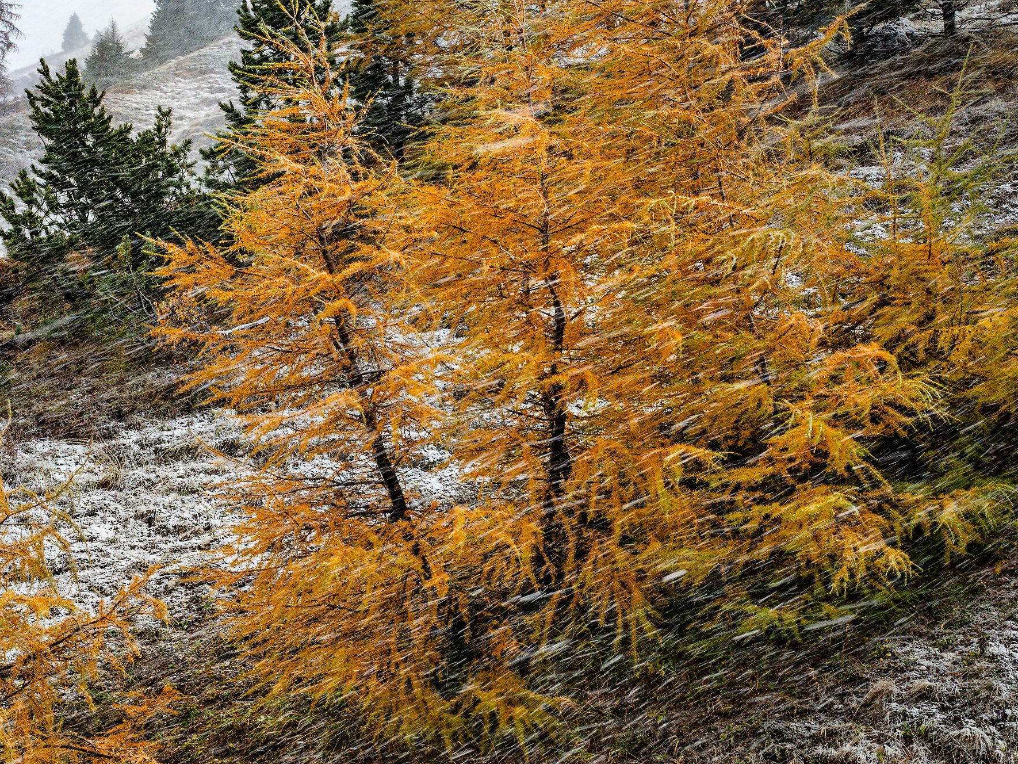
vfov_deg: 20.2
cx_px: 416
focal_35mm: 73
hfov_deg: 26.6
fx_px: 2147
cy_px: 428
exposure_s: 1/100
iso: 3200
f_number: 16
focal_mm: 56
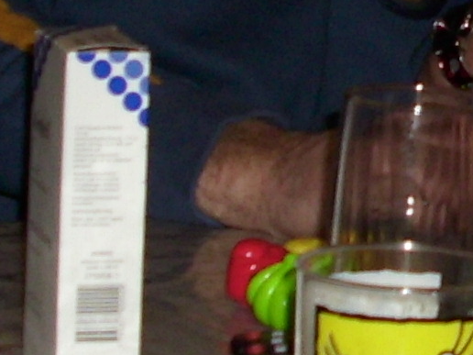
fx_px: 2678
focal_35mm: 196
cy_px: -61
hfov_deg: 9.9
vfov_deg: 7.5
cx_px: 631
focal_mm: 6.2
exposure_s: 1/60
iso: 50
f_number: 2.8
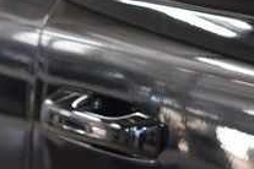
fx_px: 1376
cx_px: 362
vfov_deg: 6.9
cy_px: -88
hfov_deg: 10.3
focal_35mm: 195
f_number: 4
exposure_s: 1/60
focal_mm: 42
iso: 1600
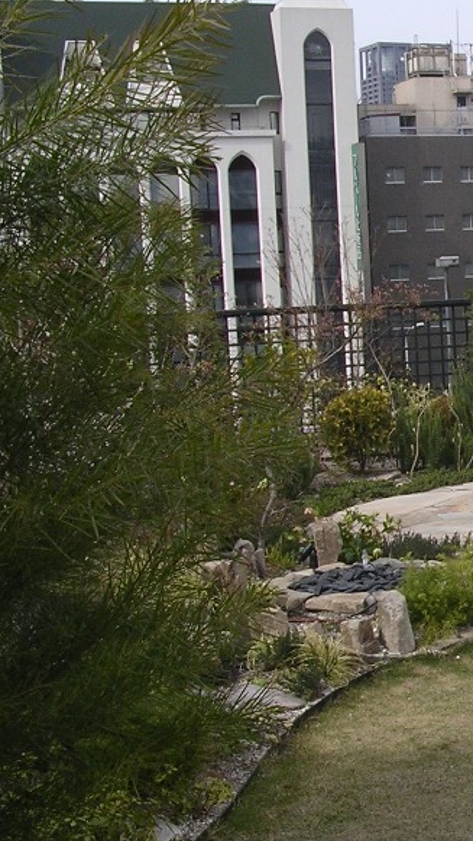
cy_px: 418
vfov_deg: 29.0
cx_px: 713
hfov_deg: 15.3
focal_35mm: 73
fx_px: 1627
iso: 100
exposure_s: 1/208
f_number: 5.6
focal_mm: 5.8
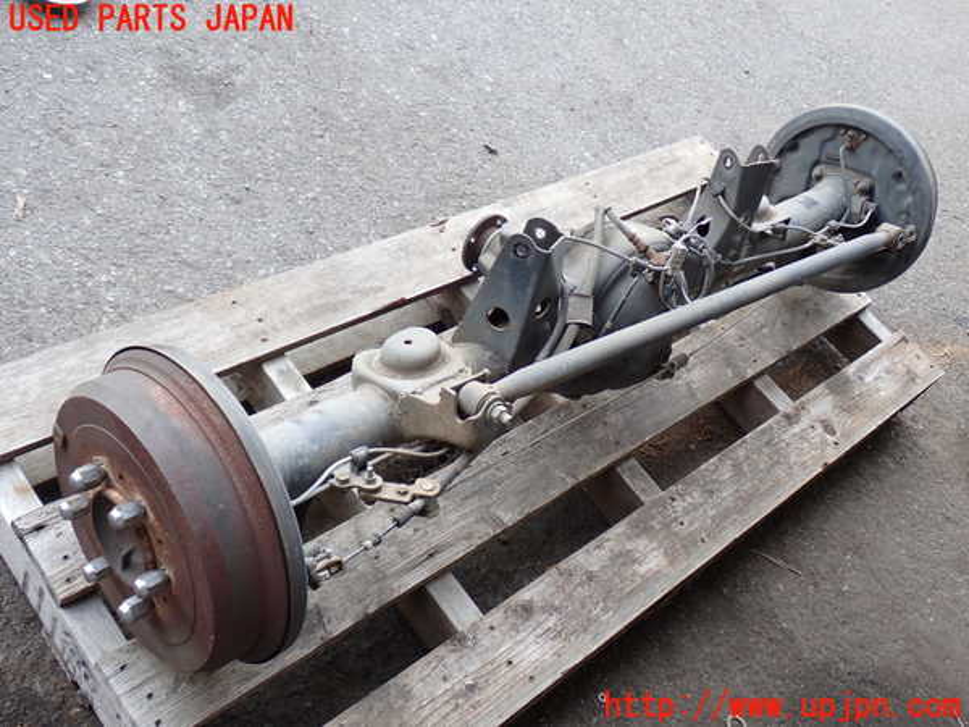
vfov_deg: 37.7
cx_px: 484
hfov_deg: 49.0
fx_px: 1064
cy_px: 364
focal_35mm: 38
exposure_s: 1/60
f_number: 2.7
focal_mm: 6.83
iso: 200
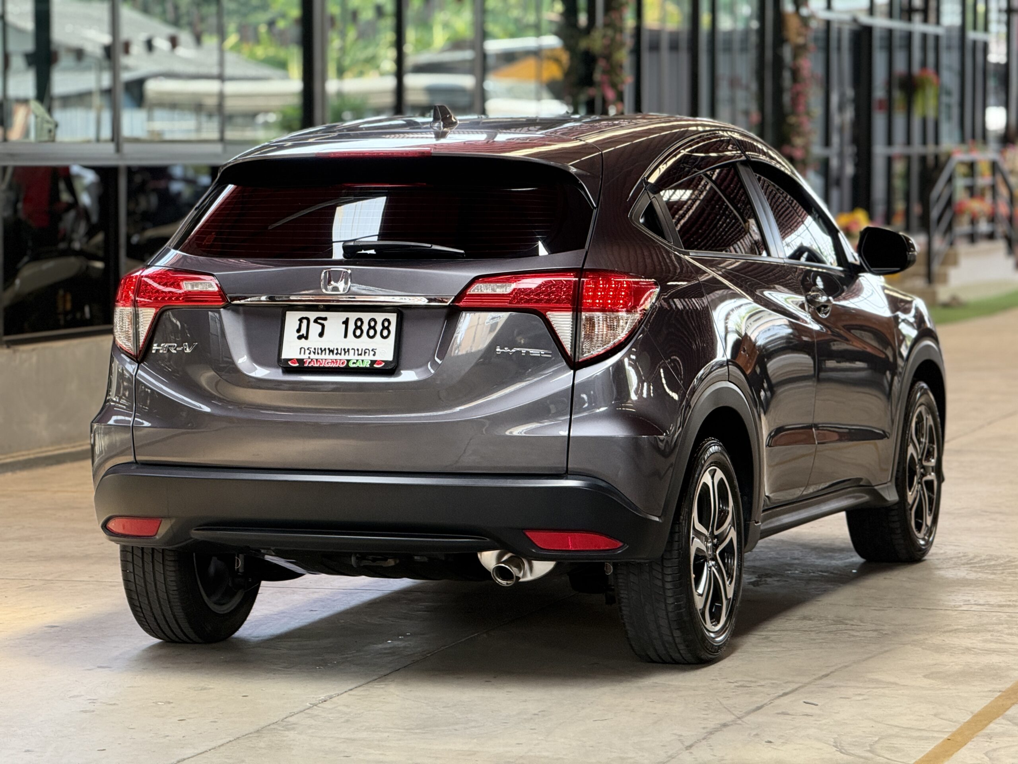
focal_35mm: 120
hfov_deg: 16.4
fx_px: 3529
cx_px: 509
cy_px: 382
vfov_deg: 12.3
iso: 200
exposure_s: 1/99
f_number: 2.8
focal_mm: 15.66
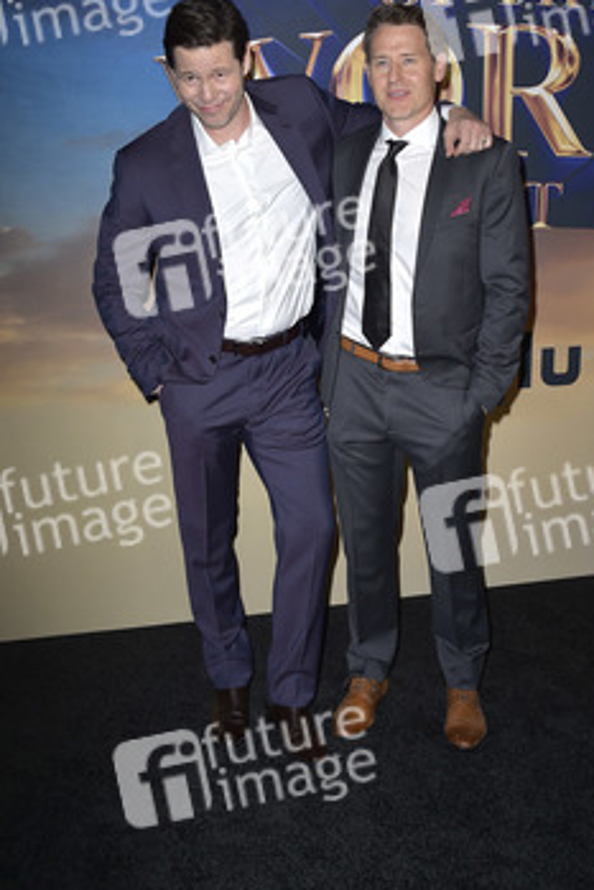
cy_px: 385
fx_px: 964
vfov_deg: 49.4
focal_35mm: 39
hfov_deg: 34.2
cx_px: 320
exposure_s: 1/250
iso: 320
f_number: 6.3
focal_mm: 34
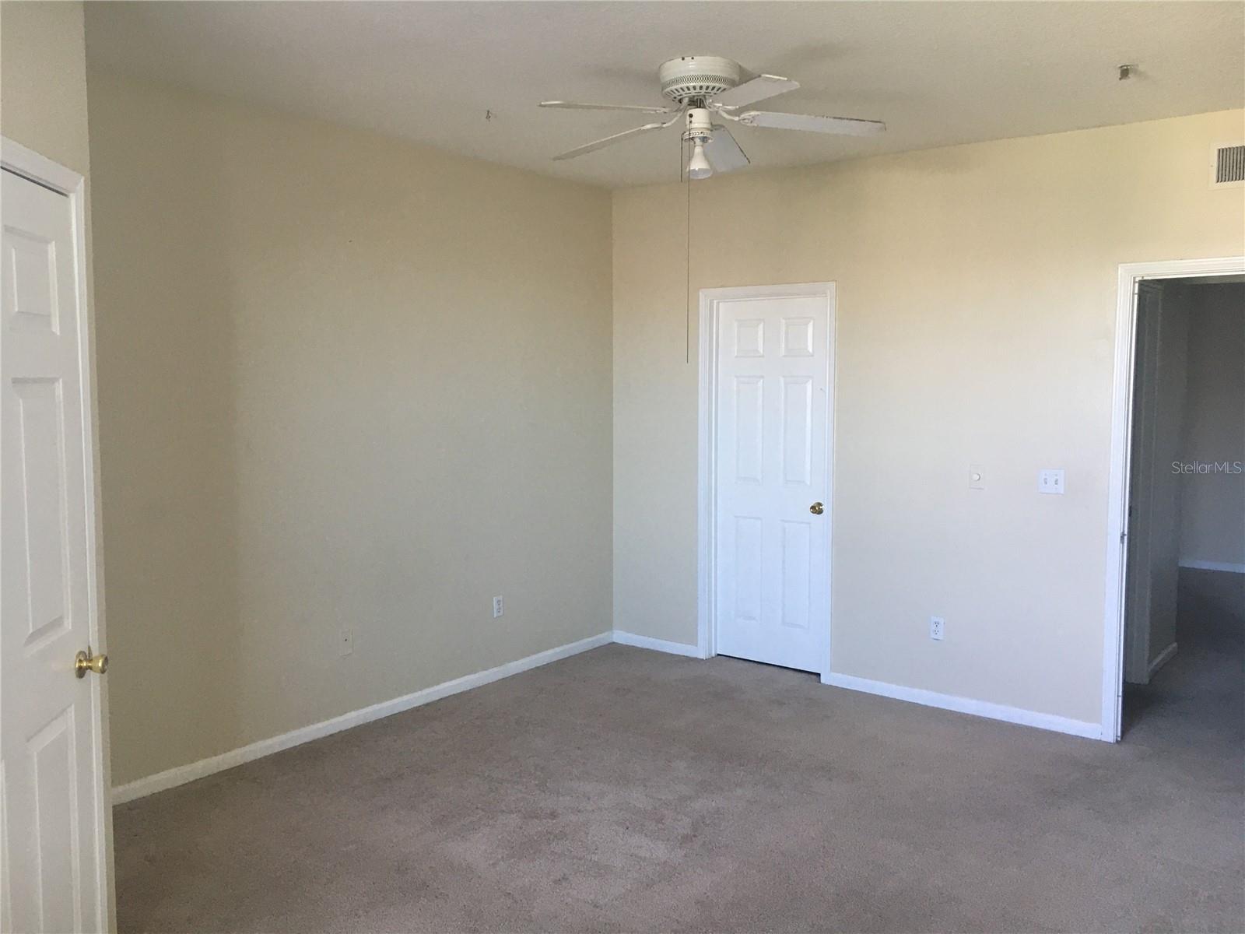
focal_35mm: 29
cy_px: 467
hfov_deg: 61.7
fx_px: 1043
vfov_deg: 48.2
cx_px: 622
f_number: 2.2
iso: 80
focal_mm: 4.15
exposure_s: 1/30
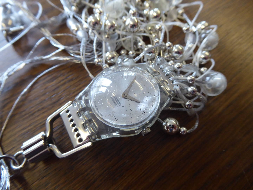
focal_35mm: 25
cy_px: 95
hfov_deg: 69.4
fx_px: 183
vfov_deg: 54.9
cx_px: 126
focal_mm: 4.3
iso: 200
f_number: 3.3
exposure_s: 1/60
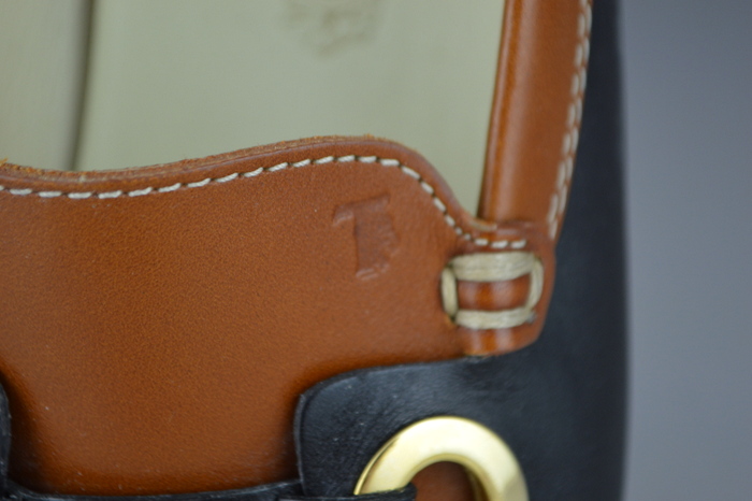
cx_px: 376
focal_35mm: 82
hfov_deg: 24.6
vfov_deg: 16.5
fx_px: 1722
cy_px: 250
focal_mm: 55
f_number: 5.6
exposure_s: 1/40
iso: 400
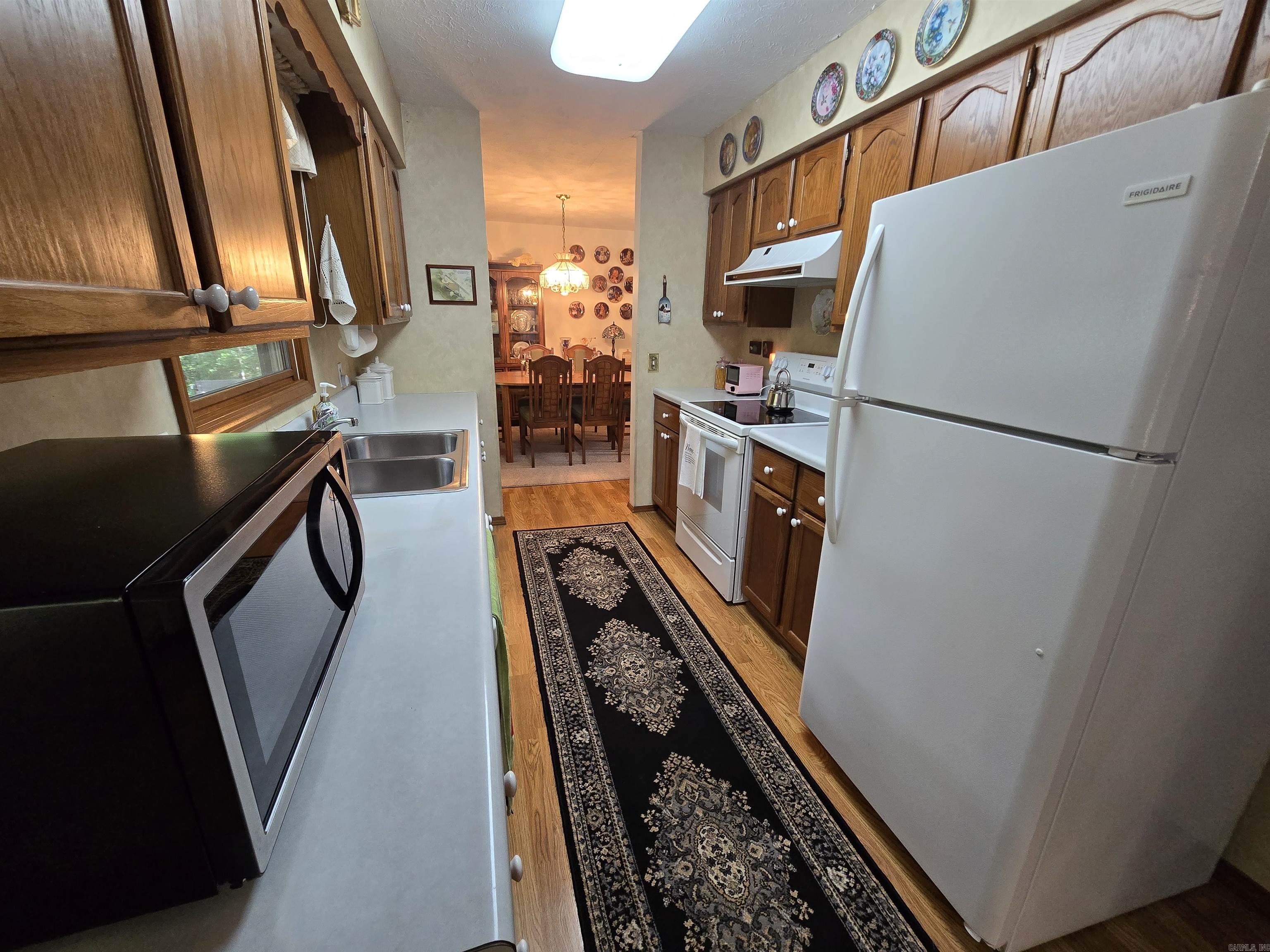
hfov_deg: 106.2
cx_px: 635
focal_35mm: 13
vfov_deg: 89.9
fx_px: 477
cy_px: 476
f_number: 2.2
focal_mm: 2.2
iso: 250
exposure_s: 1/60
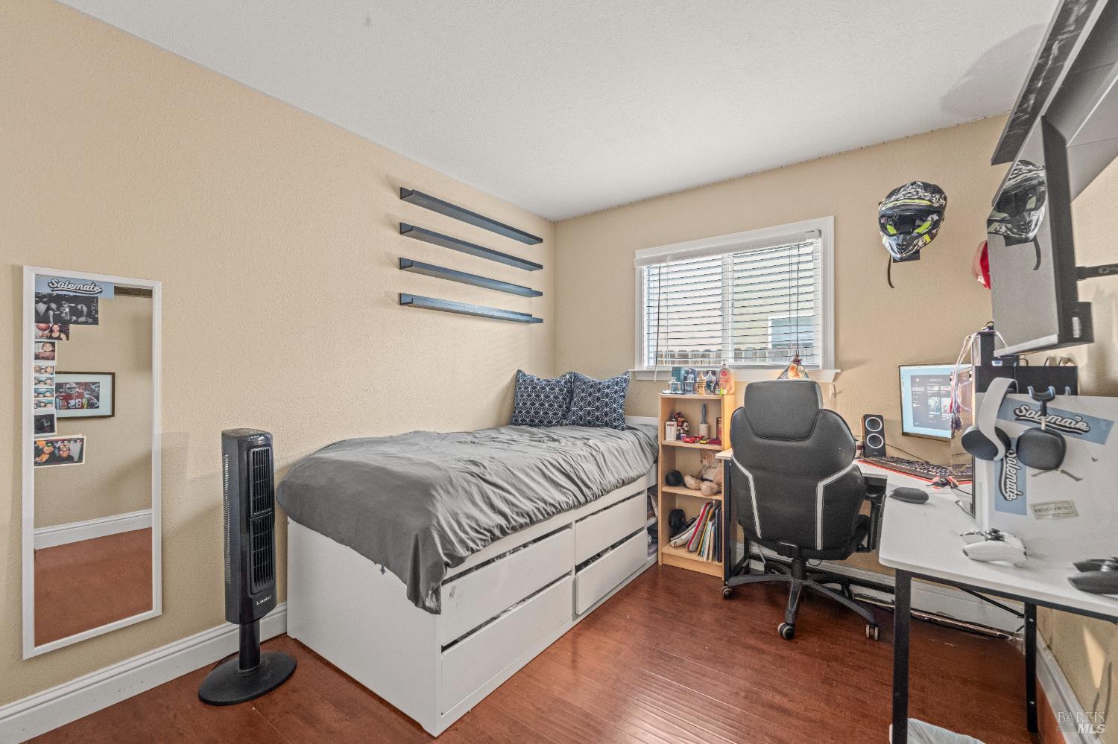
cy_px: 372
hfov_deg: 104.3
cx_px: 559
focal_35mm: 14
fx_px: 435
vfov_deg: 81.2
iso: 640
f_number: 6.3
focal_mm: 14
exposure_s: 1/2.5
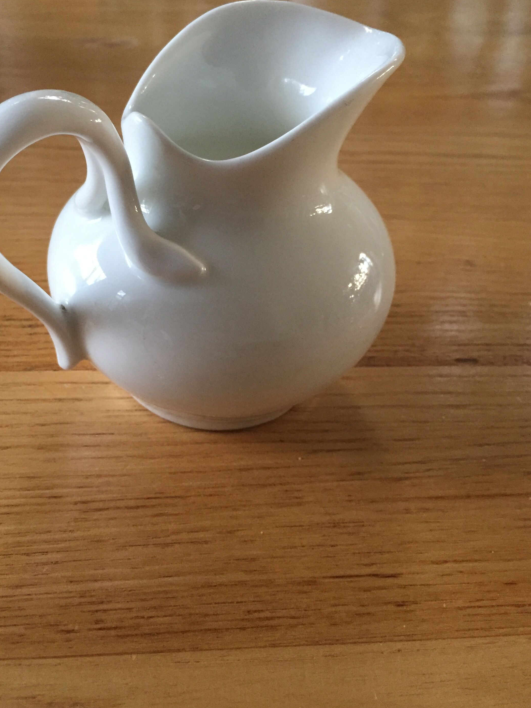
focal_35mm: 34
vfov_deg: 53.8
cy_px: 308
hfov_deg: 41.7
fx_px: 695
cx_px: 224
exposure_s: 1/33
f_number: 2.2
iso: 250
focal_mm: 4.15
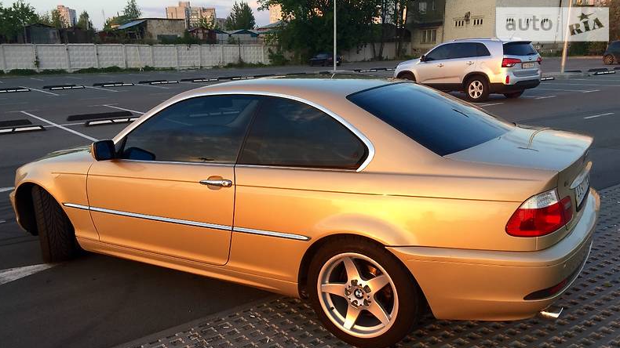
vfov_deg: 36.3
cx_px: 307
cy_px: 234
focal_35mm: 32
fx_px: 526
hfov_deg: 61.0
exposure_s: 1/123
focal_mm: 4.2
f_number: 2.2
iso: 32
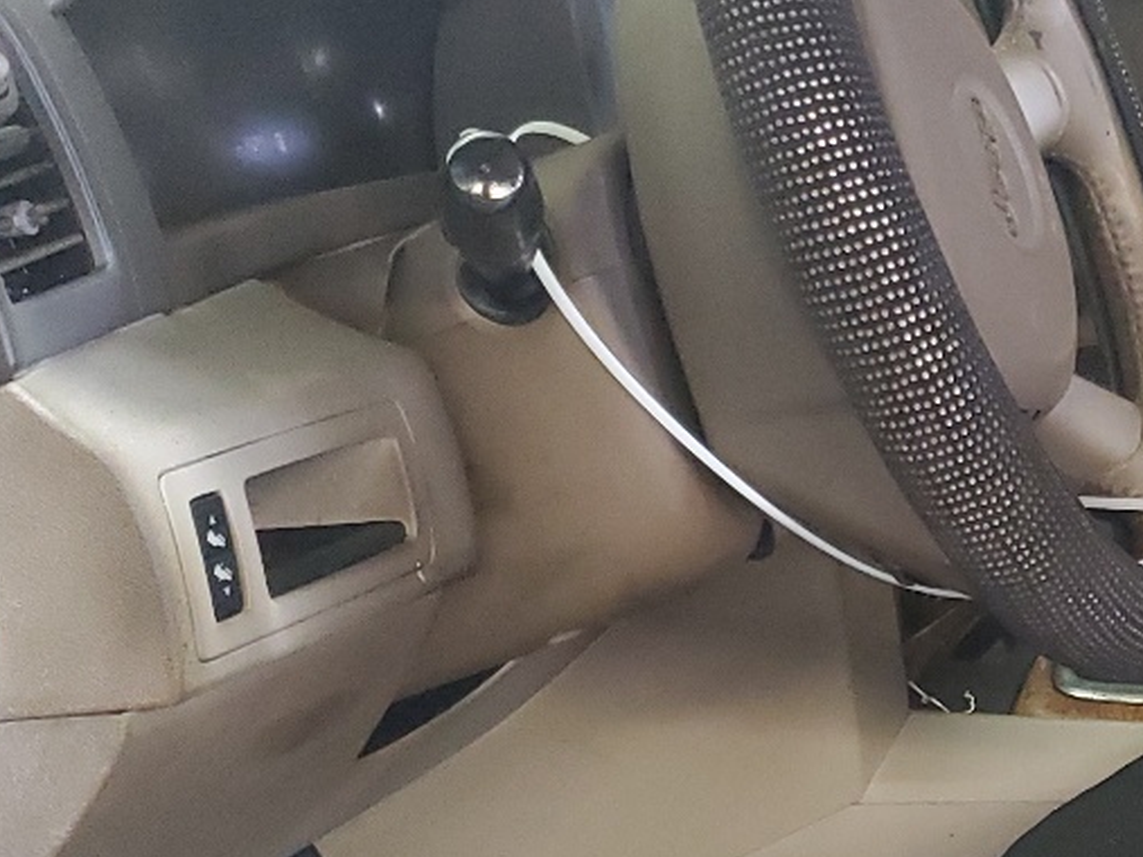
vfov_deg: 17.9
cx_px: 1197
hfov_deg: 22.7
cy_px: 663
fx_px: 2707
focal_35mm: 82
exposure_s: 1/40
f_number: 1.5
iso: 362
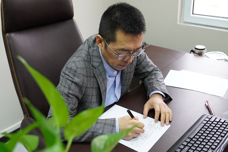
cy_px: 76
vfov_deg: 36.9
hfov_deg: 53.1
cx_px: 114
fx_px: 228
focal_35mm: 36
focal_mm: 24
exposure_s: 1/50
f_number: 3.2
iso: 640
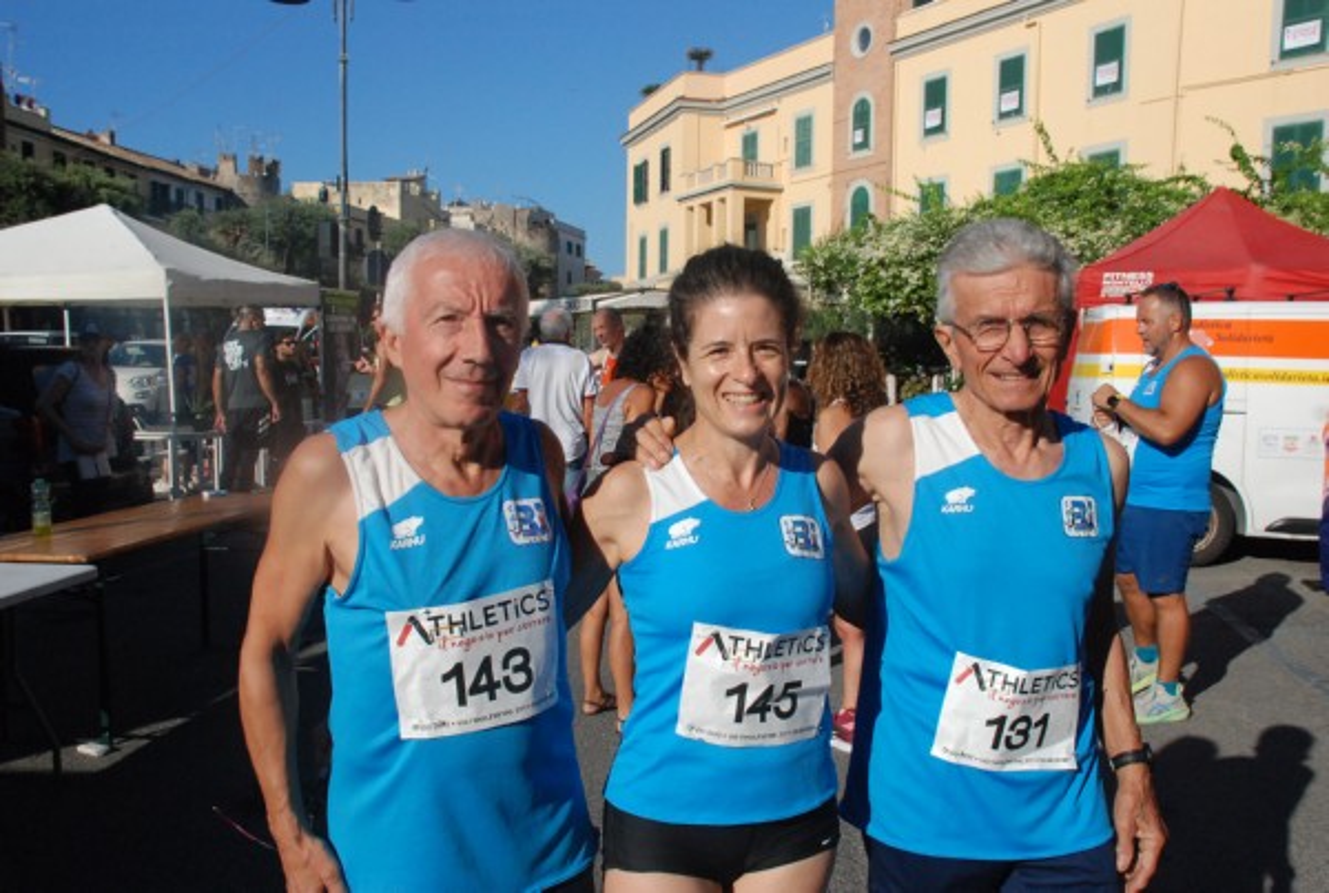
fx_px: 1221
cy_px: 446
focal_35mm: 33
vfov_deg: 40.2
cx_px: 664
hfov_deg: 57.1
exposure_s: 1/2000
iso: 1000
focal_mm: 22
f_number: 9
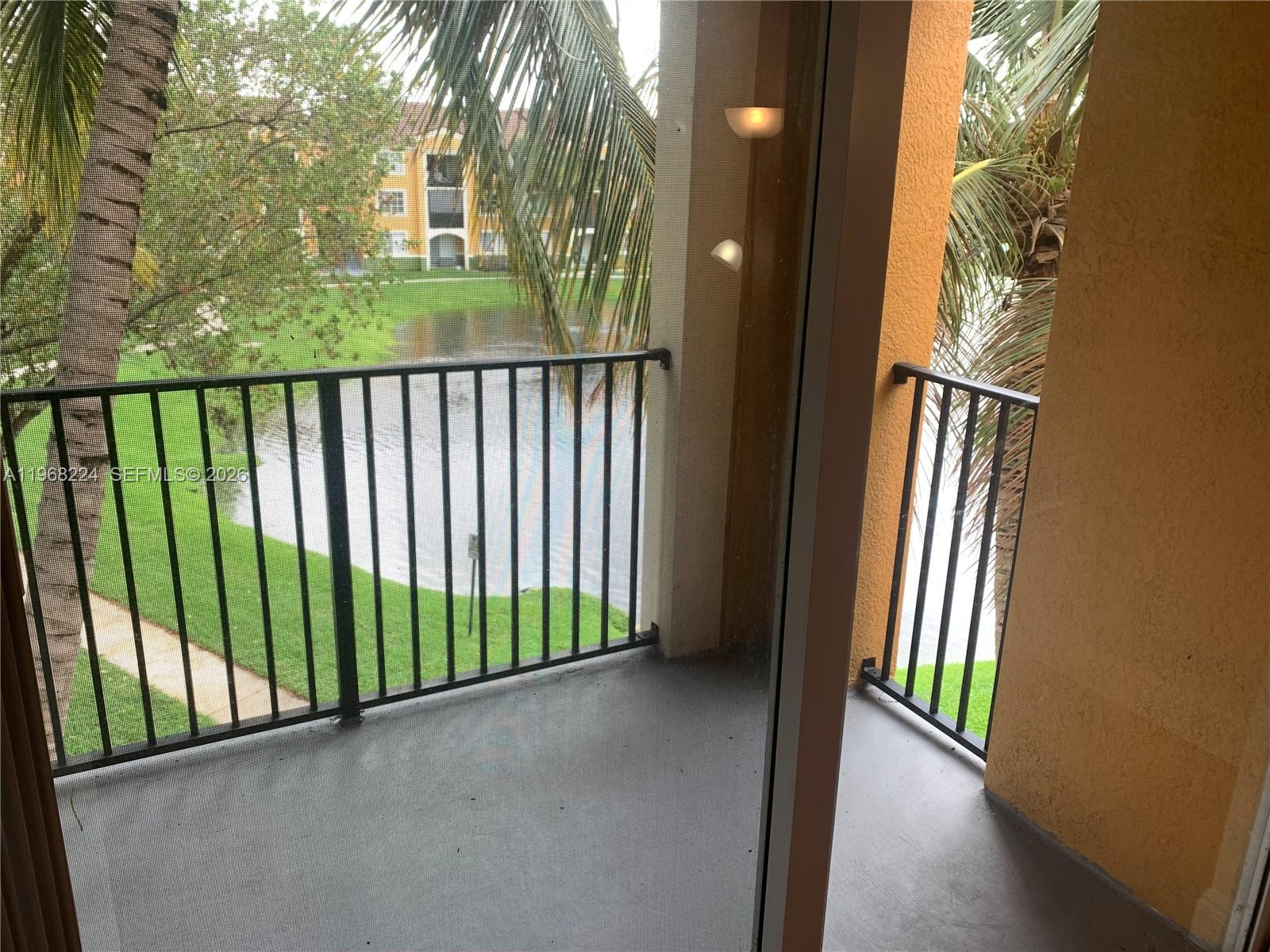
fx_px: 954
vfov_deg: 53.1
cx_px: 635
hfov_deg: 67.3
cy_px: 476
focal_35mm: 26
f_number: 1.8
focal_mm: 4.25
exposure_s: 1/121
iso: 25
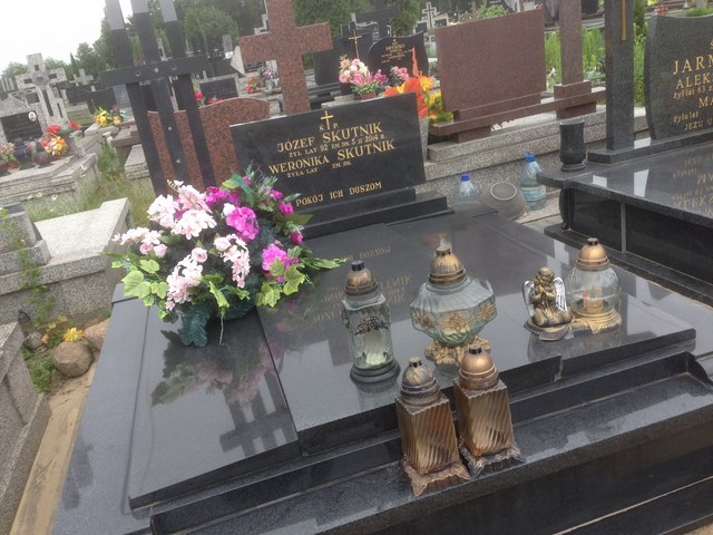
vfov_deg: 42.9
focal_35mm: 33
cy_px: 268
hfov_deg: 55.4
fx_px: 680
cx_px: 356
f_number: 2.4
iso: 50
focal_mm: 4.12
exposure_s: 1/332
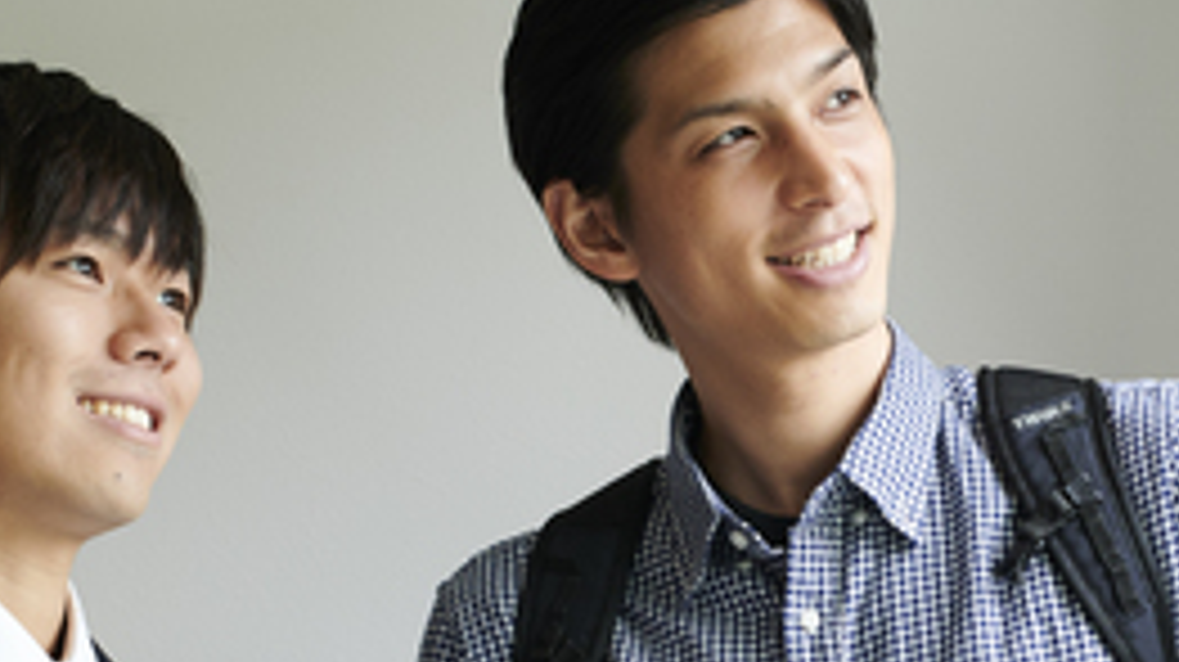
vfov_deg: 9.4
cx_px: 958
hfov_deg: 16.6
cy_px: 741
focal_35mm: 128
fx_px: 3999
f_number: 5
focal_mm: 50
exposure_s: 1/200
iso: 800
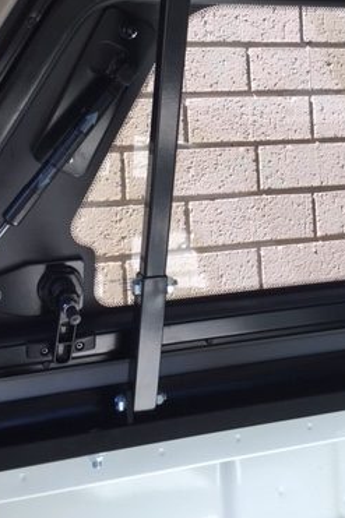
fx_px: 748
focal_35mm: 52
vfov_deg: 37.3
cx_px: 208
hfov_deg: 25.9
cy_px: 128
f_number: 2.2
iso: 25
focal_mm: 4.15
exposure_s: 1/208
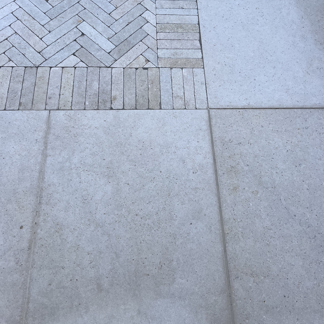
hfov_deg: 52.5
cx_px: 164
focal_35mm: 31
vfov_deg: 51.7
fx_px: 328
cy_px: 112
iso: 50
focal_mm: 5.7
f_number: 1.5
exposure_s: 1/1395
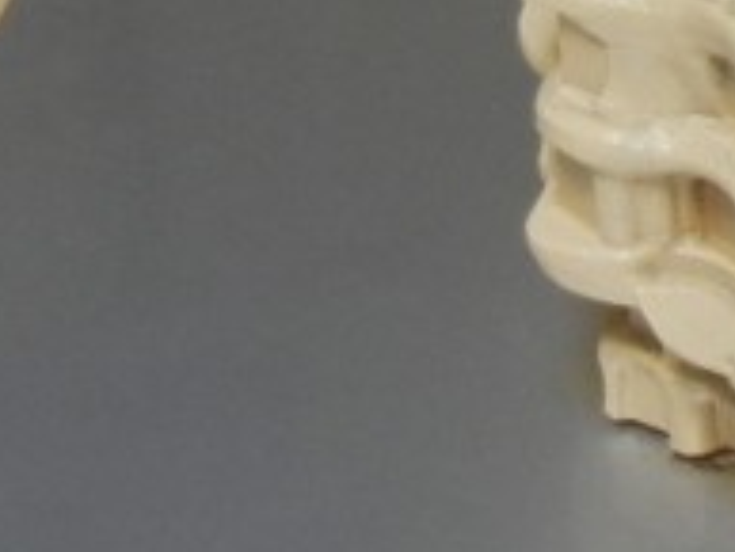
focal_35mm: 159
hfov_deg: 11.4
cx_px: 1375
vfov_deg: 9.2
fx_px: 3378
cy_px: -129
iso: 303
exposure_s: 1/30
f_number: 3.5
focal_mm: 5.4
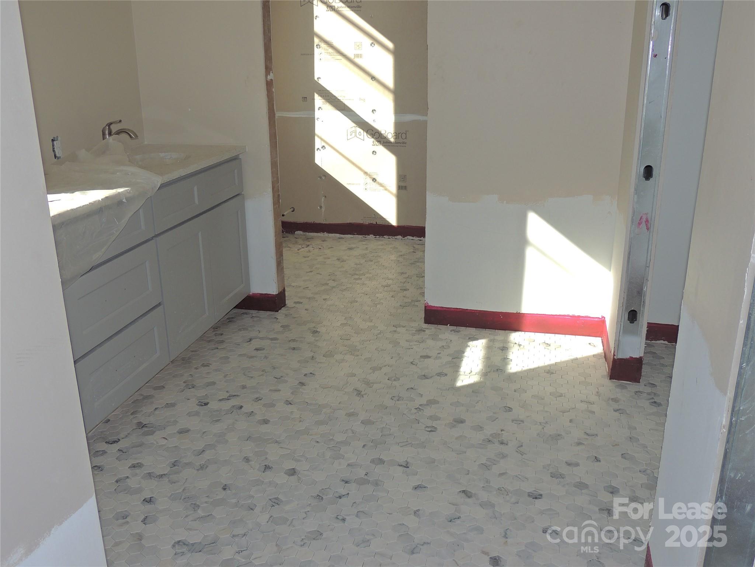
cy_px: 284
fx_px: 720
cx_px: 378
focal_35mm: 33
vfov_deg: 42.9
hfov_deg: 55.4
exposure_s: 1/400
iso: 100
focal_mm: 5.8
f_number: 3.2
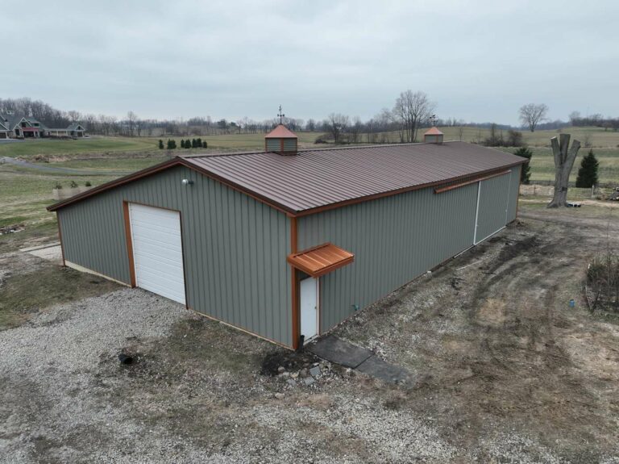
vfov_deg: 56.8
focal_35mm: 24
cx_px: 310
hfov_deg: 71.6
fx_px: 429
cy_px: 232
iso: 120
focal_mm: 12.29
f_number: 2.8
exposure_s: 1/400
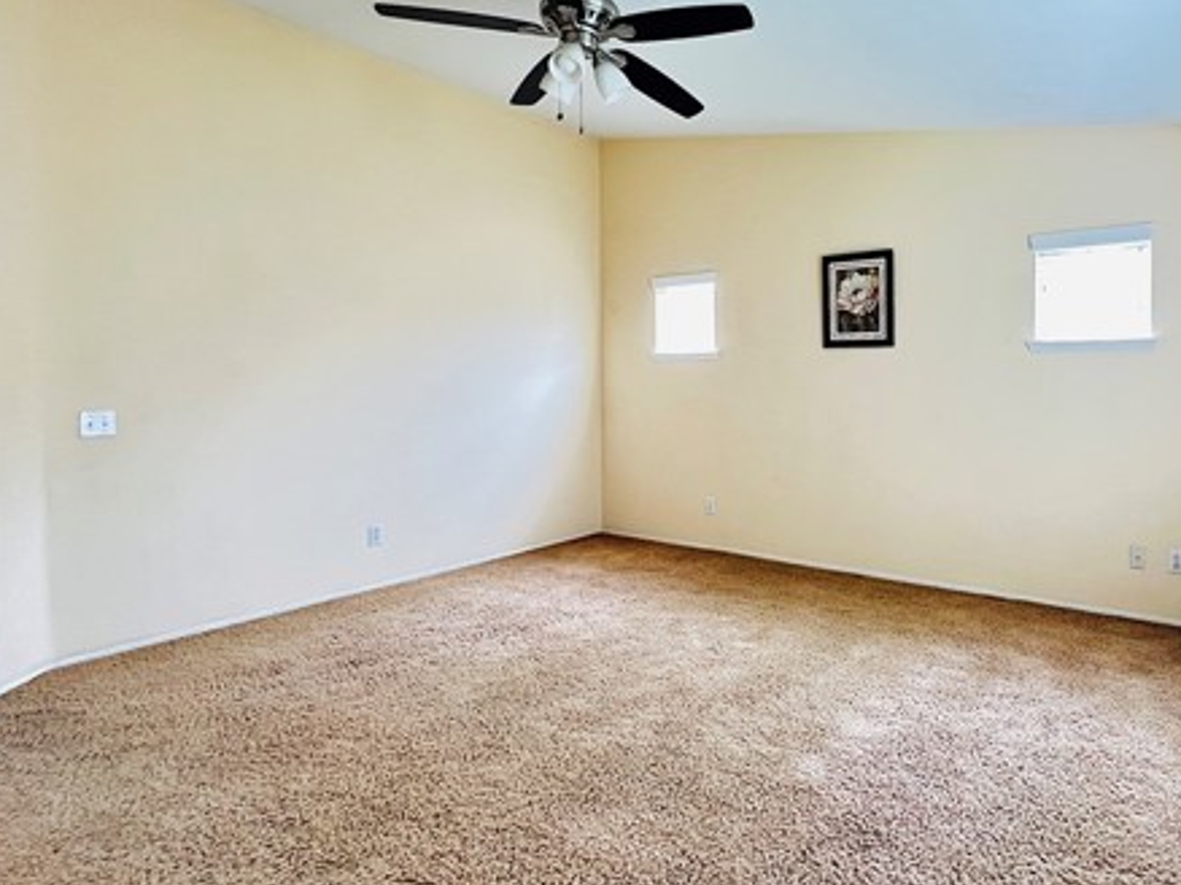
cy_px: 386
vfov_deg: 68.4
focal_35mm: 19
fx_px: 648
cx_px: 785
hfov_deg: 81.9
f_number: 1.8
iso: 500
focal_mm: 1.57
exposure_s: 1/60
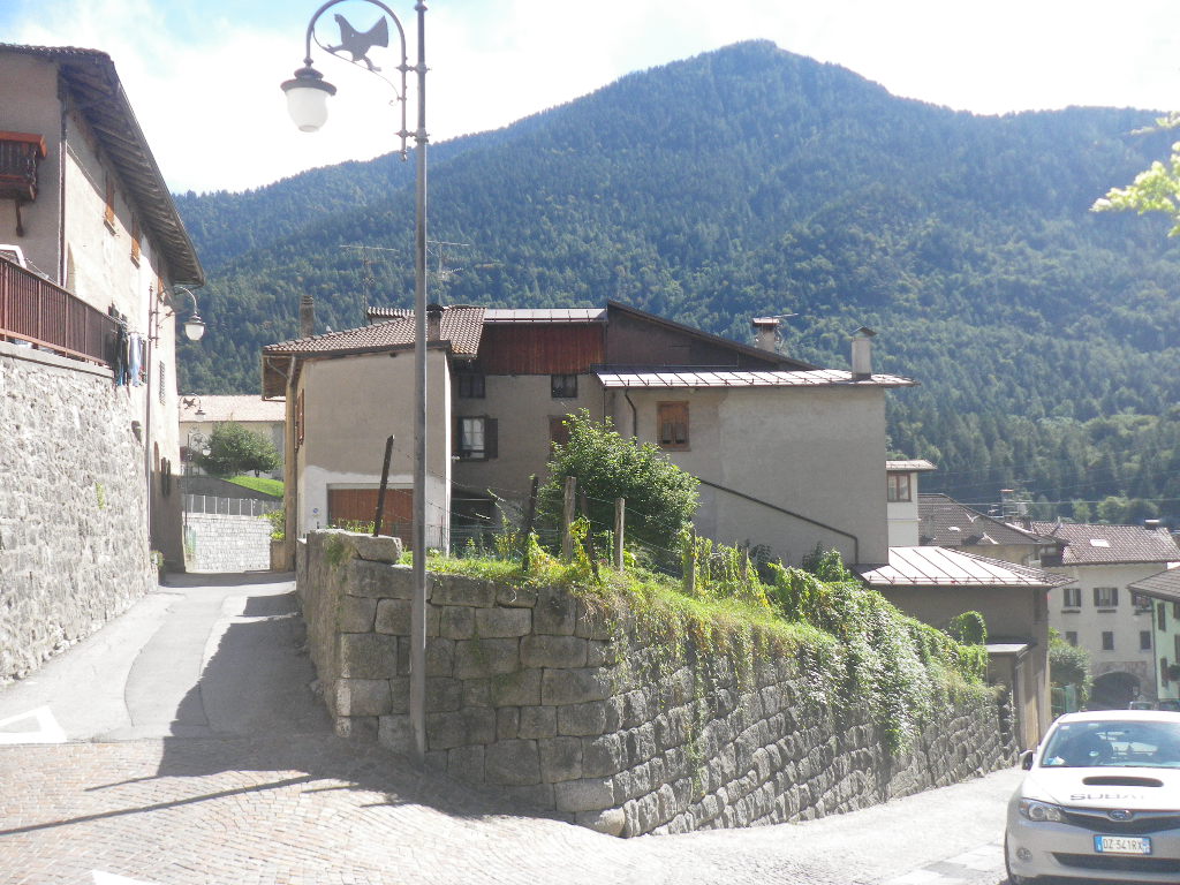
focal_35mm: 35
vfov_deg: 40.7
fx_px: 1193
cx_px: 590
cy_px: 442
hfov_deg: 52.6
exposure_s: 1/400
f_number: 3.8
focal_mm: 6.2
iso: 80
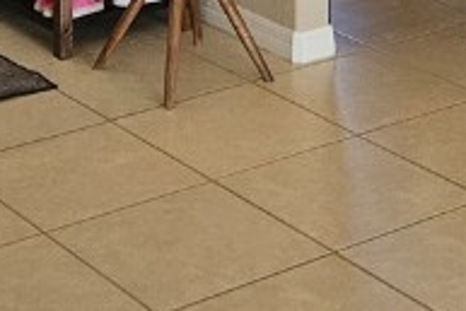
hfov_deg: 16.1
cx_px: 256
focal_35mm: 127
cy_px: -297
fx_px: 1645
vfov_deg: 10.1
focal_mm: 5.4
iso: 500
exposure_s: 1/120
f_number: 1.8
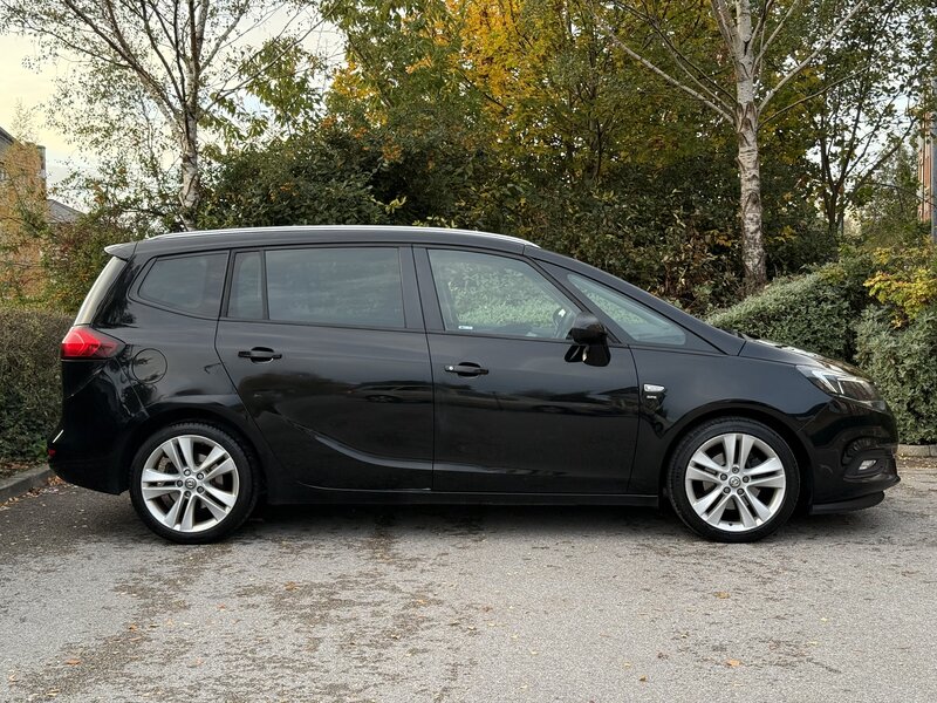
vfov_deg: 30.3
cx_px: 468
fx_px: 1299
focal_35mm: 48
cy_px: 352
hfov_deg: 39.7
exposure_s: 1/198
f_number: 1.78
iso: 200
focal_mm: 6.76
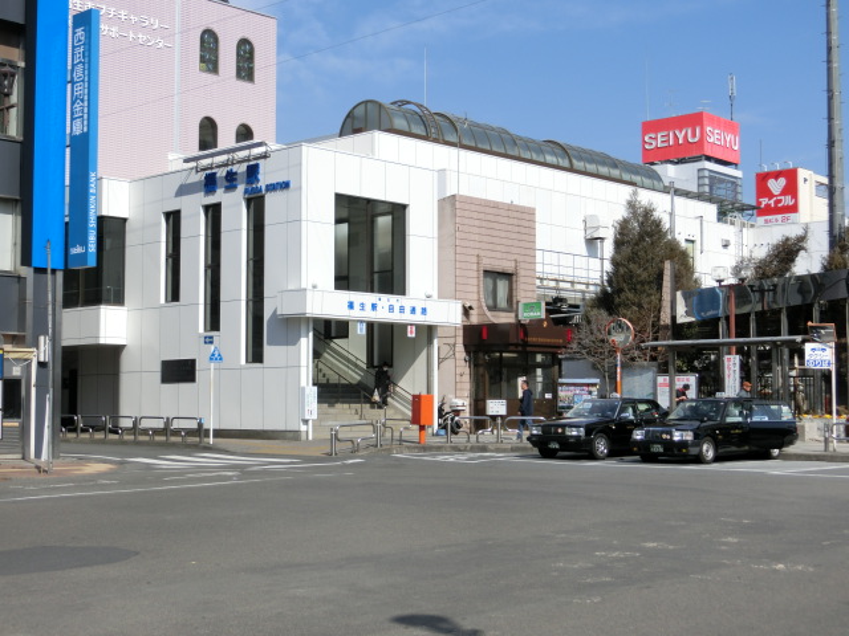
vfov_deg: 28.0
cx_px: 424
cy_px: 318
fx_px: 1275
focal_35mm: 52
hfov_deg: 36.8
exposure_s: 1/800
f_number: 4.7
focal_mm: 9.3
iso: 80
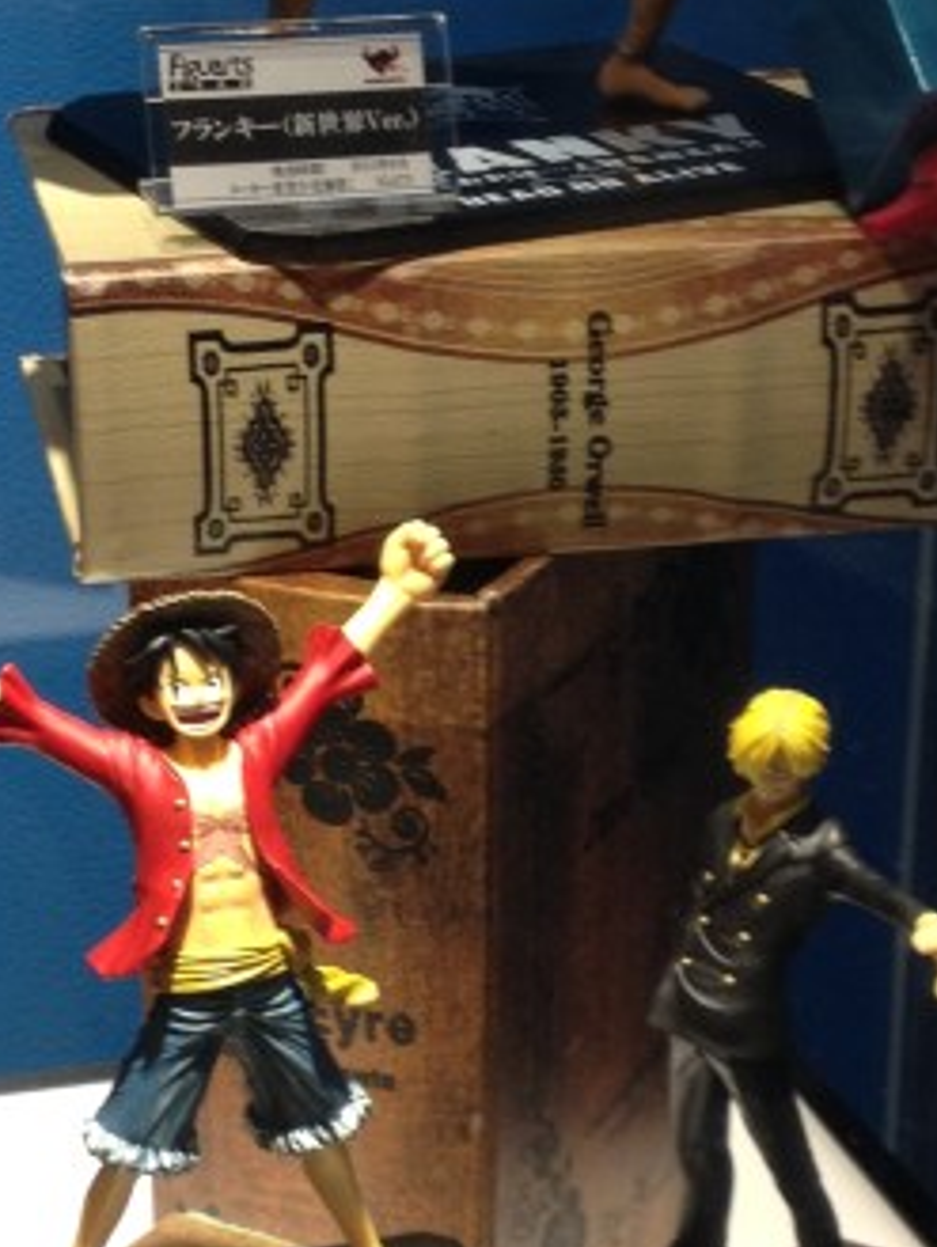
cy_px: 906
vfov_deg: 17.9
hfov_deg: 13.6
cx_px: 341
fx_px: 3931
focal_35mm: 109
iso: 64
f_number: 2.4
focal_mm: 4.28
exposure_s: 1/40
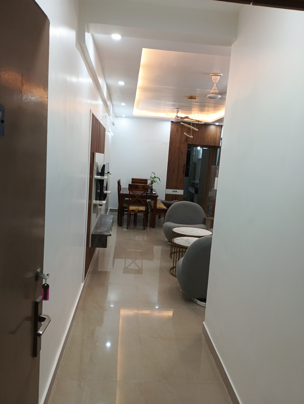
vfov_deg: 63.4
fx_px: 327
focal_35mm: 28
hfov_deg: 49.9
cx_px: 152
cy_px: 202
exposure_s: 1/50
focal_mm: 4.26
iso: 239
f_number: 1.8
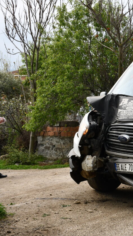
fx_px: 389
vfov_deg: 33.8
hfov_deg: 18.1
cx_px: 175
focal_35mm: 62
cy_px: 119
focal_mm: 26
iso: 250
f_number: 10
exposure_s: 1/400
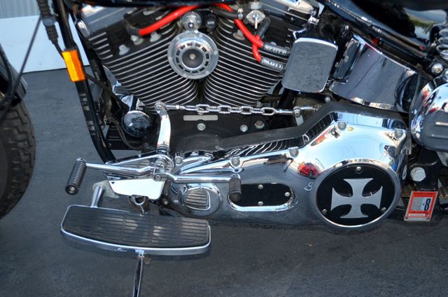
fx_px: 596
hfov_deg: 41.2
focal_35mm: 48
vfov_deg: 28.0
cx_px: 224
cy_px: 148
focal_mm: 32
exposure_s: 1/200
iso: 200
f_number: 4.8
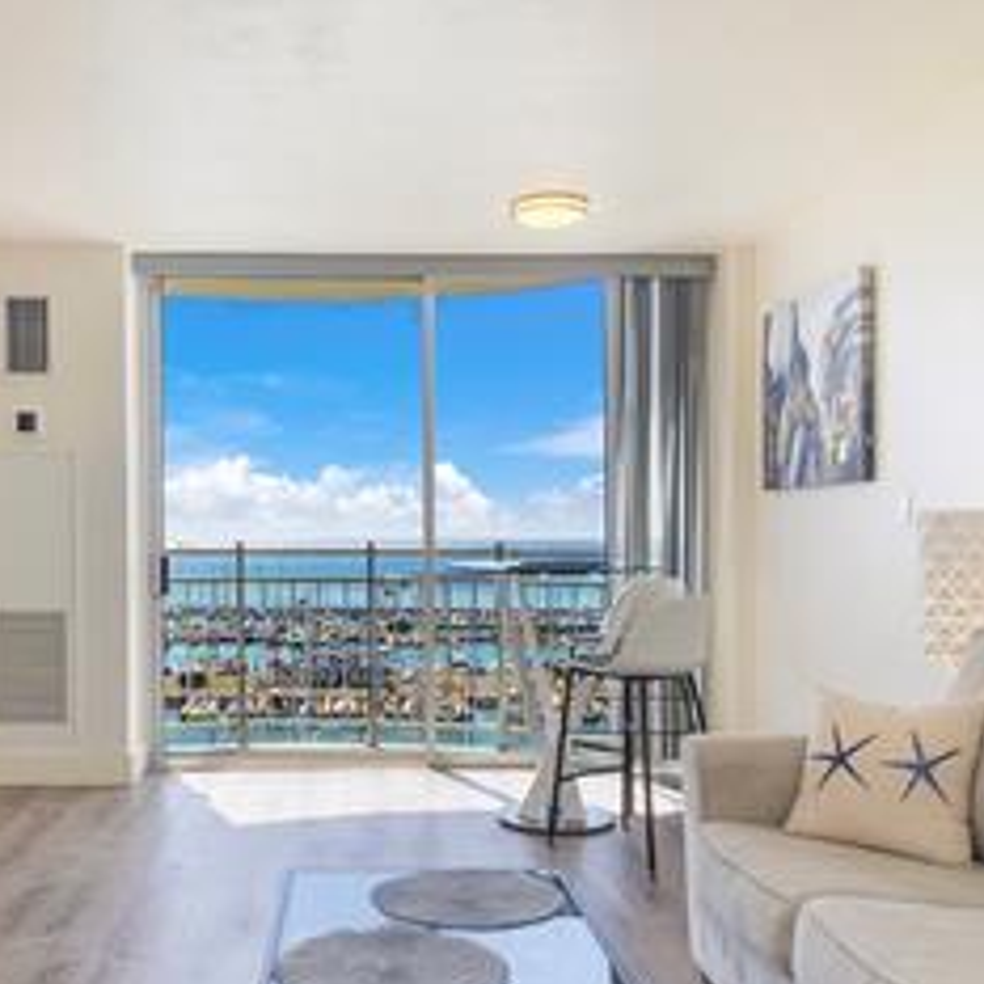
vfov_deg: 47.1
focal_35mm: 35
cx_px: 384
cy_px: 553
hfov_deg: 46.9
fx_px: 1126
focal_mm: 10
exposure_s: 1/125
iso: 200
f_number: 8
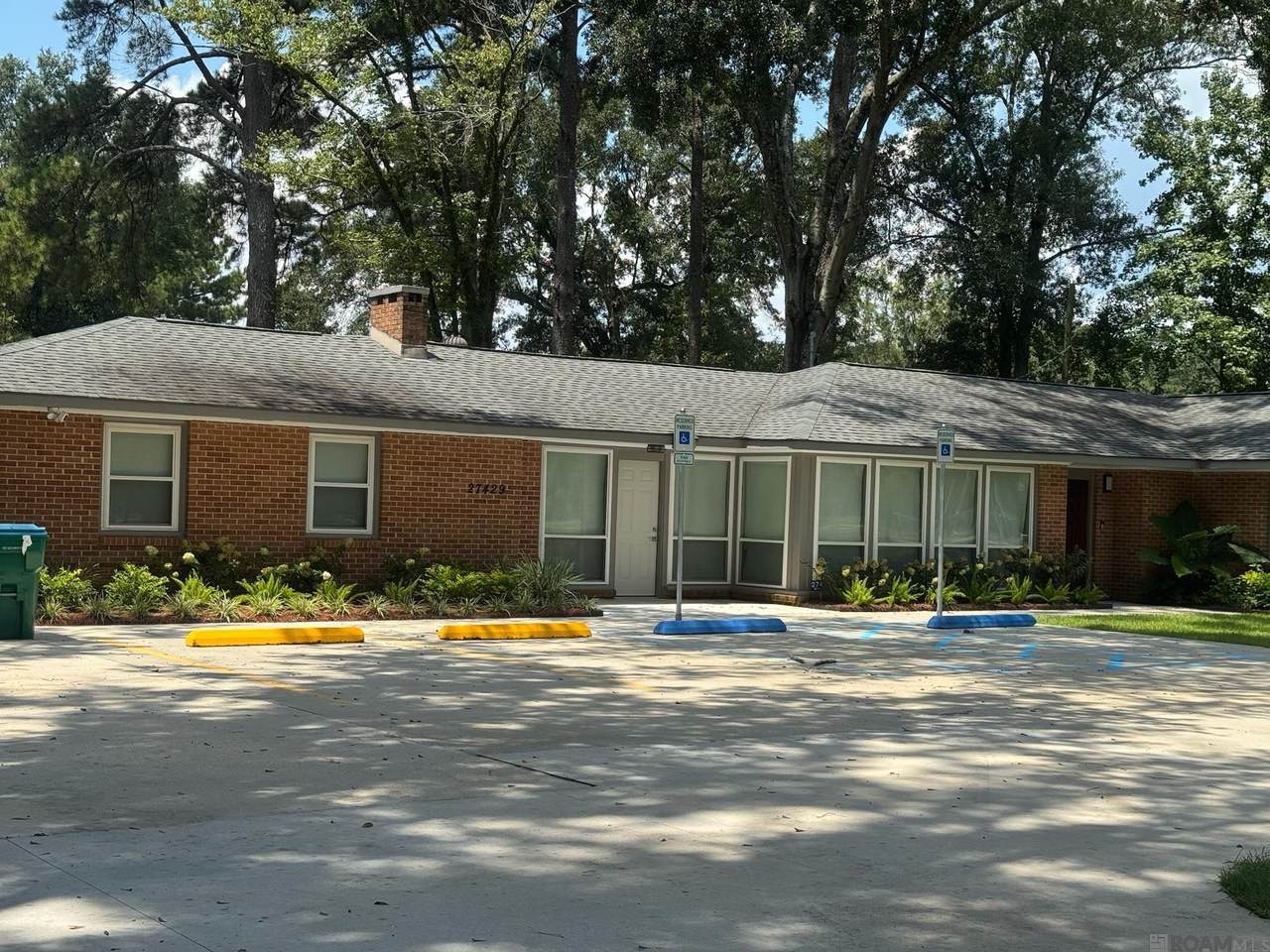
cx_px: 635
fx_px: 1761
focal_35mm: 48
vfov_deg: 30.3
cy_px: 476
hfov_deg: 39.7
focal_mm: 6.76
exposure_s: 1/2415
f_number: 1.78
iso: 64
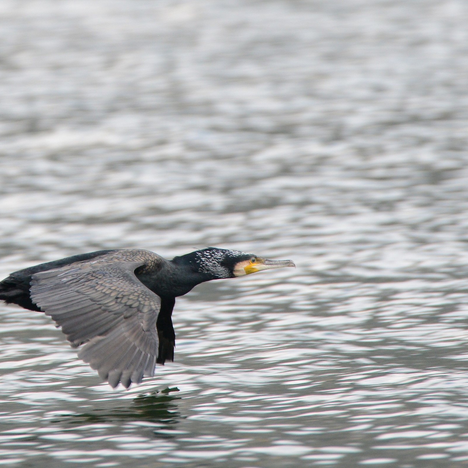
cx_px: 224
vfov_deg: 2.3
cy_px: 234
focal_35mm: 768
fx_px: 11747
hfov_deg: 2.3
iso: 1000
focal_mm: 600
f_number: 8
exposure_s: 1/640
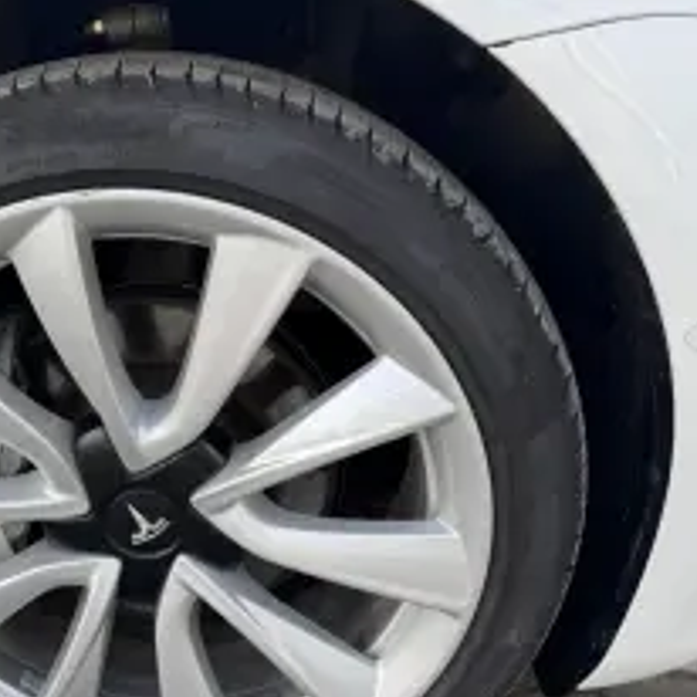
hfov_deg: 43.4
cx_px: 169
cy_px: 450
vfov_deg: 44.4
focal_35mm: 37
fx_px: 843
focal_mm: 6.76
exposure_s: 1/387
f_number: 1.78
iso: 80
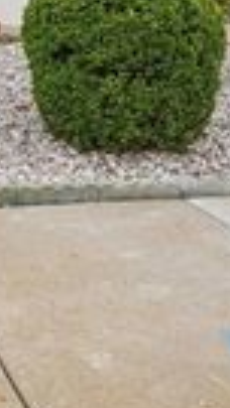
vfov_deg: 29.7
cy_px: -62
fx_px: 672
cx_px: -254
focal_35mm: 62
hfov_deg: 15.1
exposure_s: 1/60
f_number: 7.1
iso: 64
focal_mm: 16
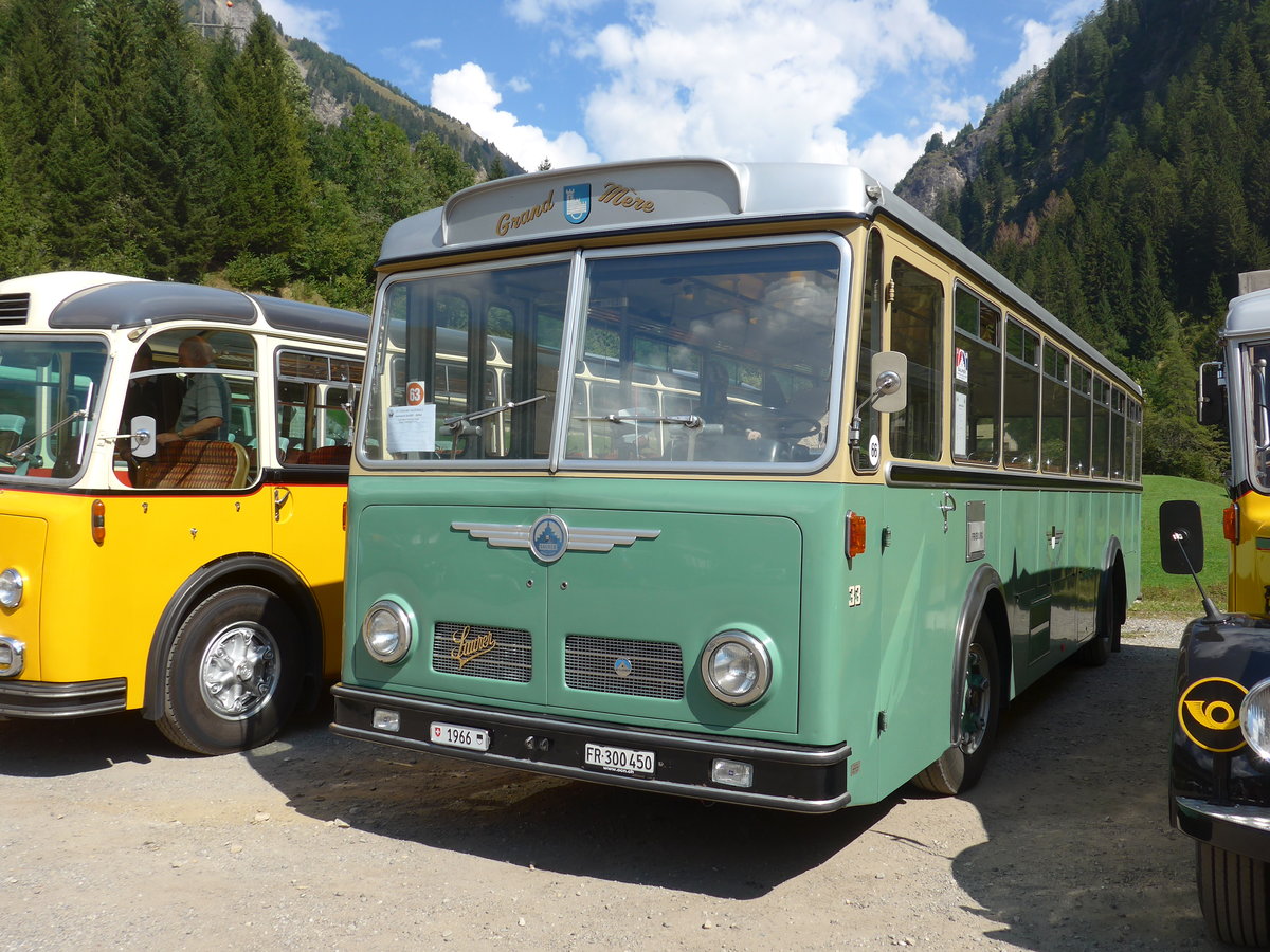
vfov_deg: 45.4
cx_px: 635
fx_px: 1137
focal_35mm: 31
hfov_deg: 58.4
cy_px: 476
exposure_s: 1/1300
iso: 80
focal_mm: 6.5
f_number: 2.8
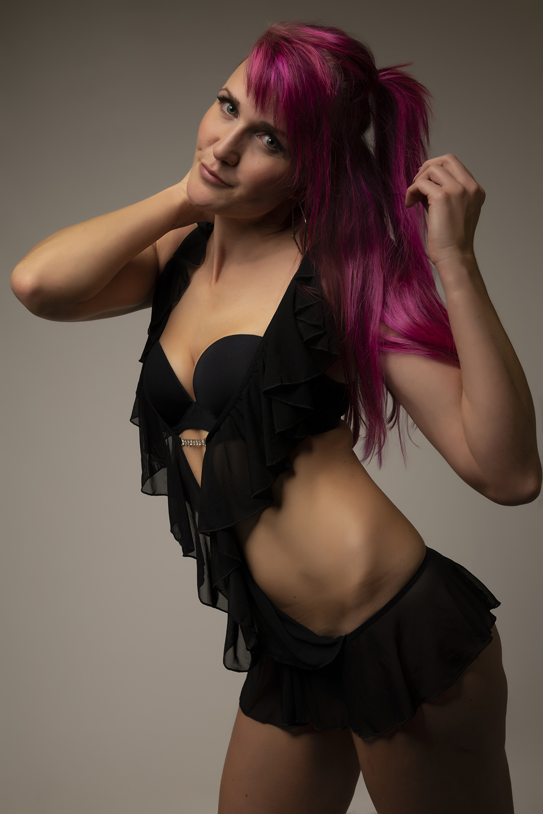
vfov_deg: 39.6
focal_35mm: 50
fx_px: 1131
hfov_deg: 27.0
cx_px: 272
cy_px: 407
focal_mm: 50
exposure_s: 1/200
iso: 125
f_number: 8
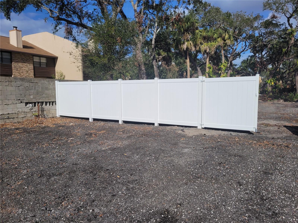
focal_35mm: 26
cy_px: 112
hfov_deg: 67.3
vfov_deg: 53.1
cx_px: 149
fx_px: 224
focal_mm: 5.4
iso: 40
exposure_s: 1/6003
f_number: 1.8
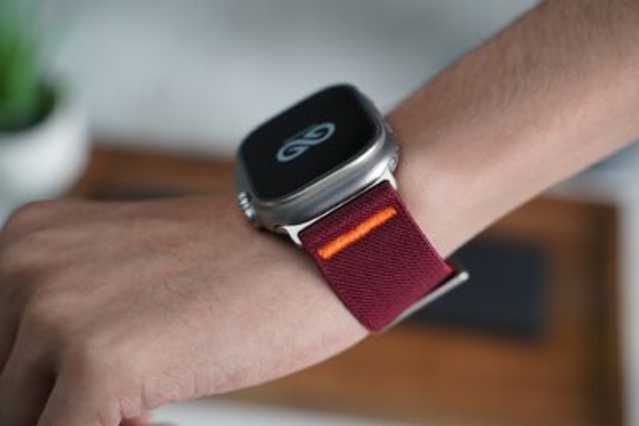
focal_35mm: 62
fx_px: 1101
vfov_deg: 21.9
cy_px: 213
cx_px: 320
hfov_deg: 32.4
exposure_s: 1/90
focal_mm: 62
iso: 1600
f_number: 4
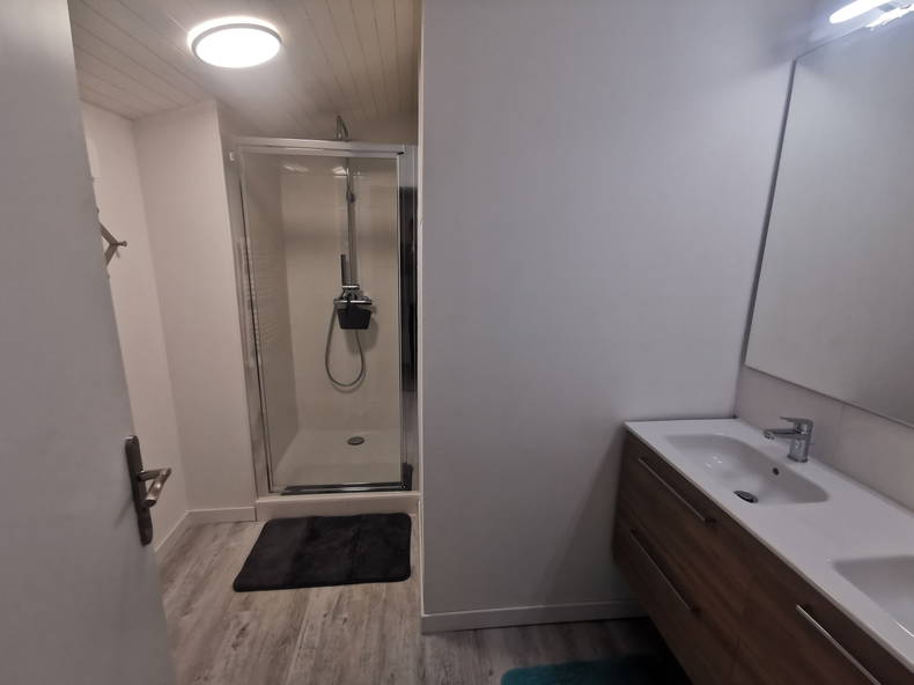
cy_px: 342
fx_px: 422
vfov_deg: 78.1
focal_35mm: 16
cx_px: 457
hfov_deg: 94.5
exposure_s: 1/120
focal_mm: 2.35
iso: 160
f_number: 2.2
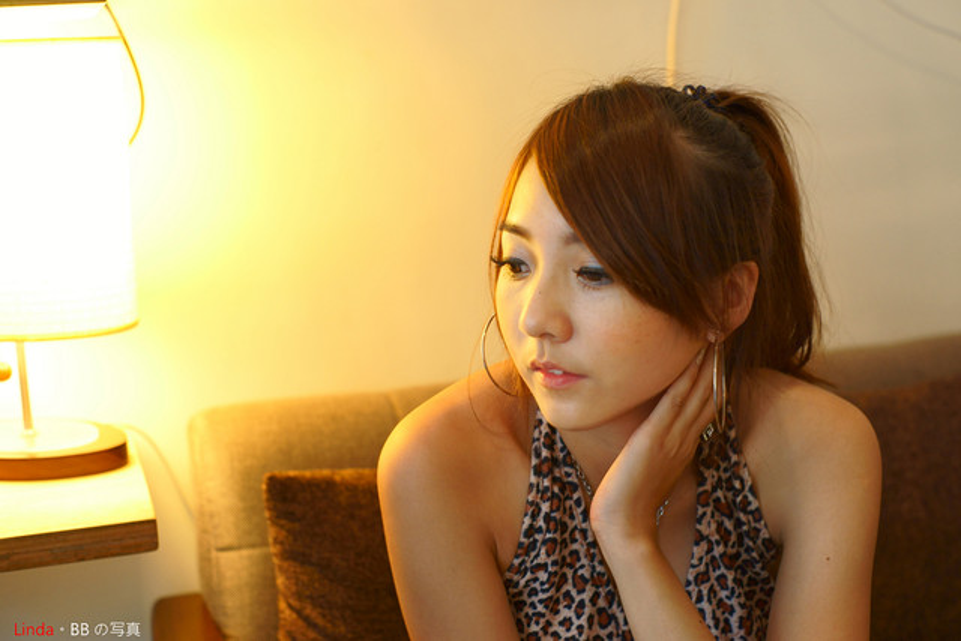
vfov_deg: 27.0
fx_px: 1335
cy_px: 320
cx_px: 480
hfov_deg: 39.6
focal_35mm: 50
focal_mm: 50
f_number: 3.5
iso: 1000
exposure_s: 1/50
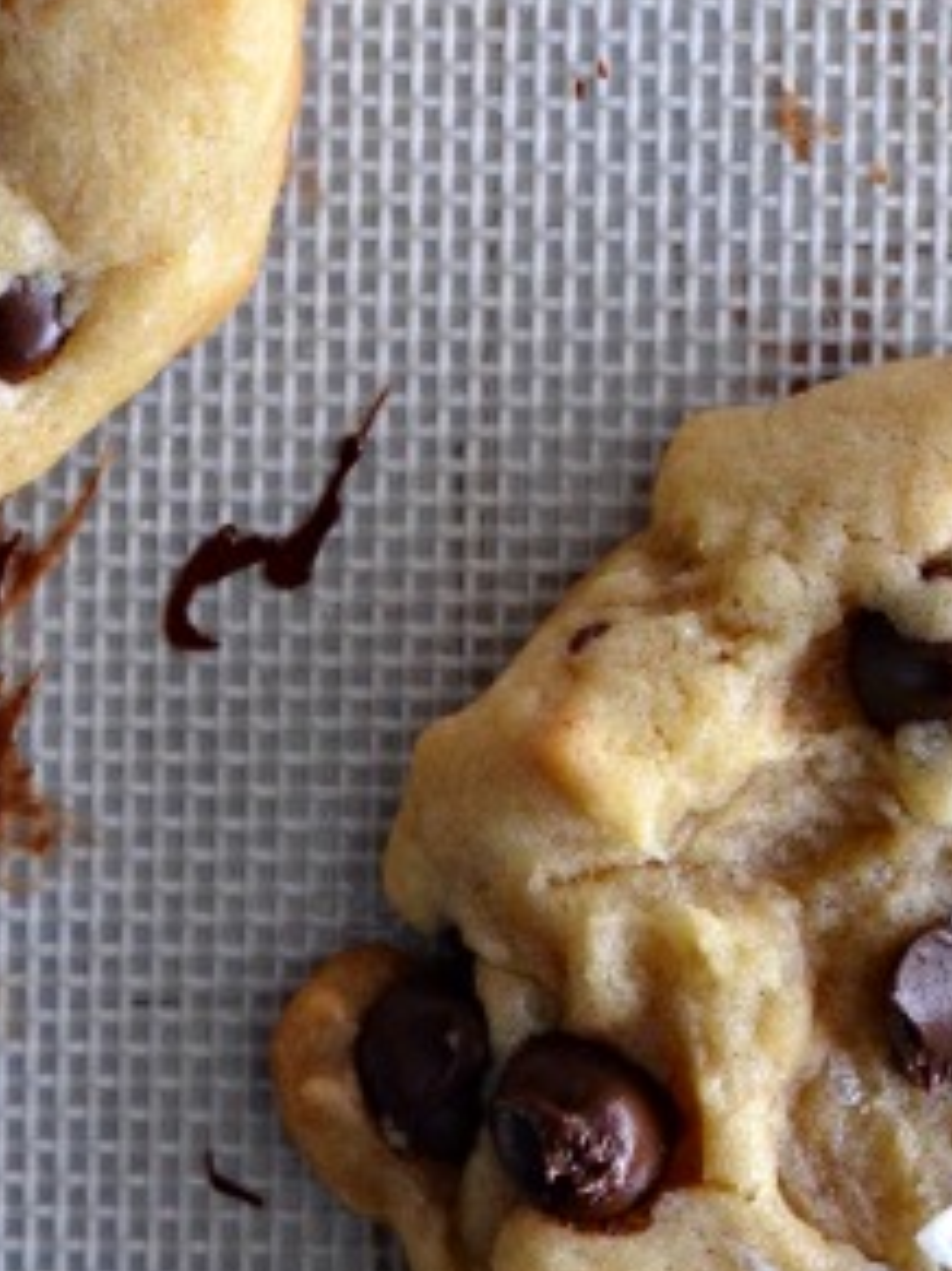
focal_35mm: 223
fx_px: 8183
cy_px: -227
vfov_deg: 8.8
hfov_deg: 6.6
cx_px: 127
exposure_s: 1/320
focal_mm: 50
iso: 1250
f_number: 4.5
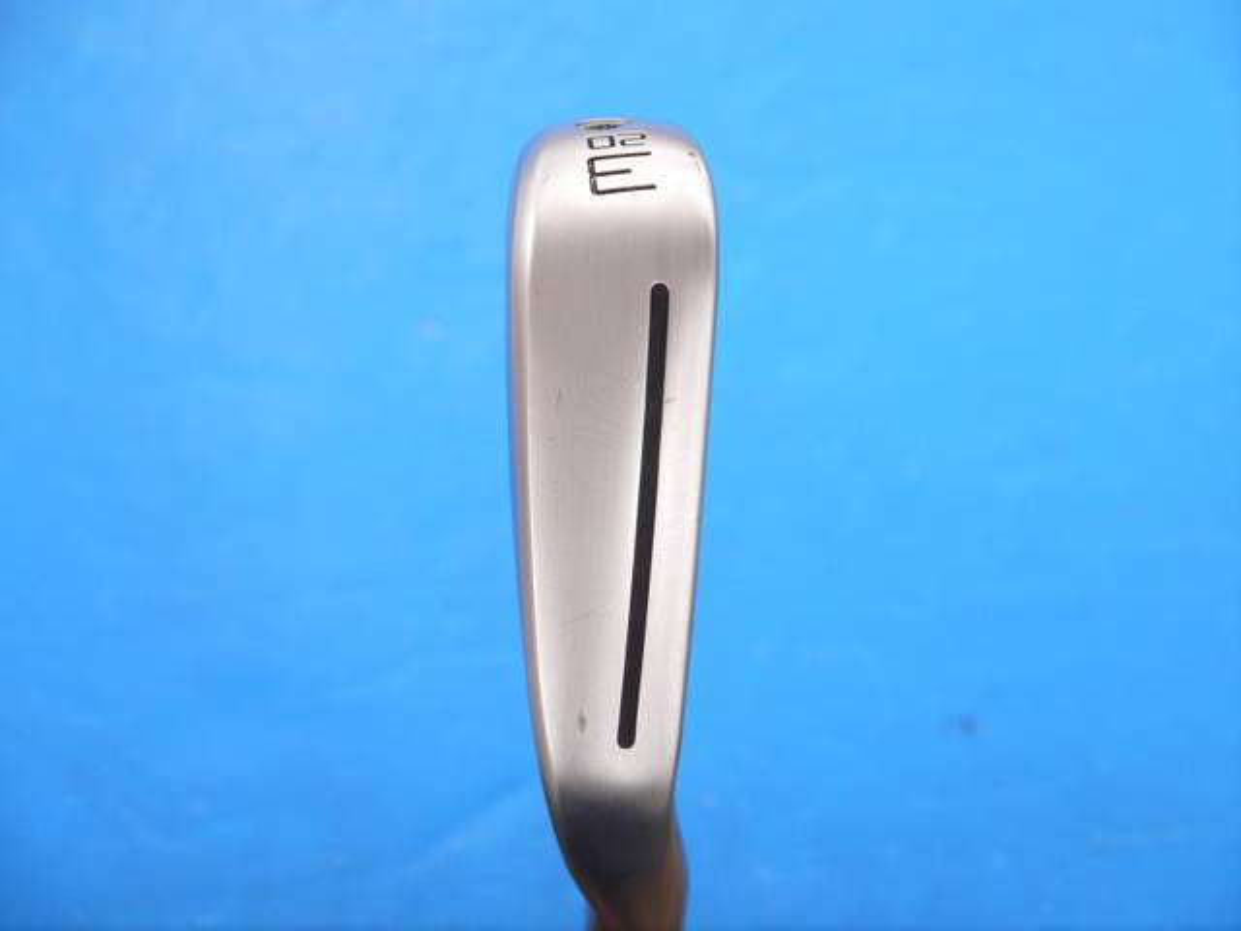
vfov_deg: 17.6
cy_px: 466
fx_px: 3011
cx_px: 620
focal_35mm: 84
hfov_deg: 23.3
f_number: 5.6
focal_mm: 42
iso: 640
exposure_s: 1/80
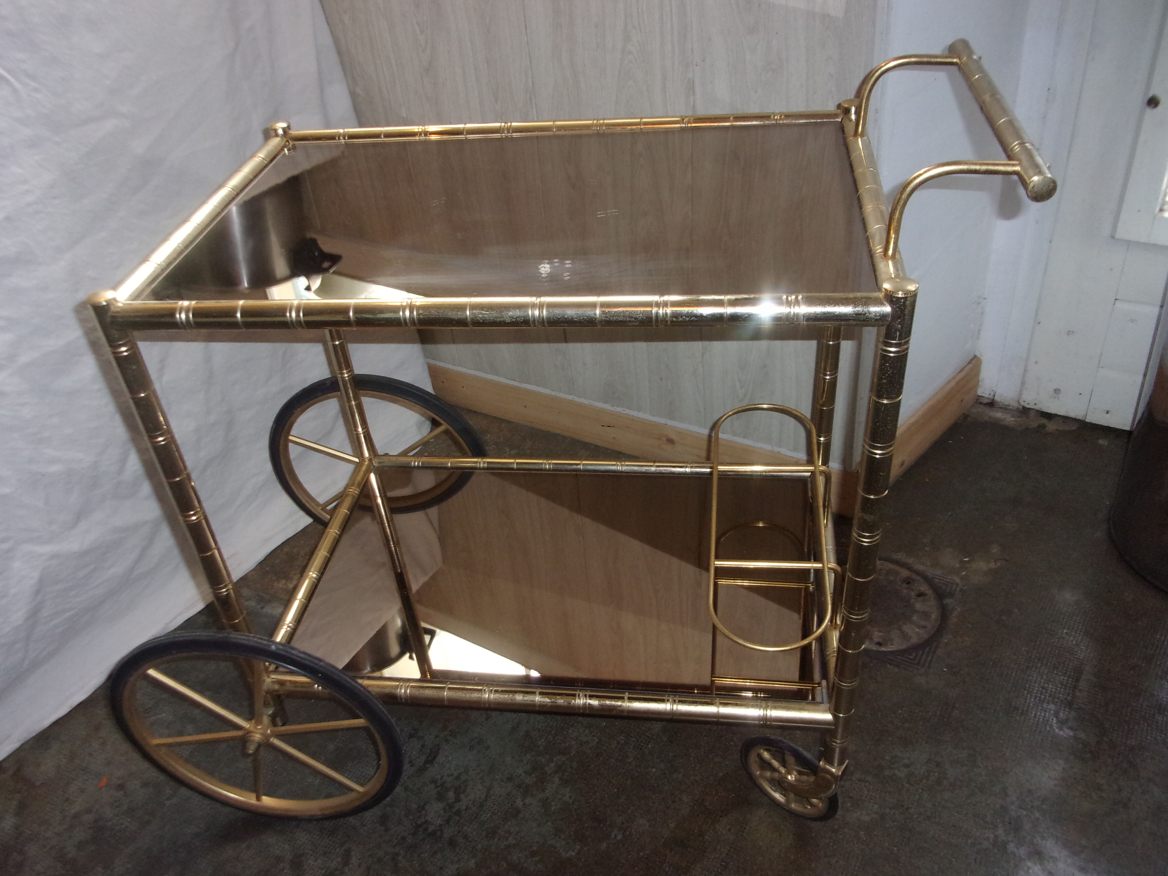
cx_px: 584
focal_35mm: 28
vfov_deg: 49.7
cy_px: 438
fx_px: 945
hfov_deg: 63.4
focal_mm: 5.1
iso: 200
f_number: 3.9
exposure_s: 1/34
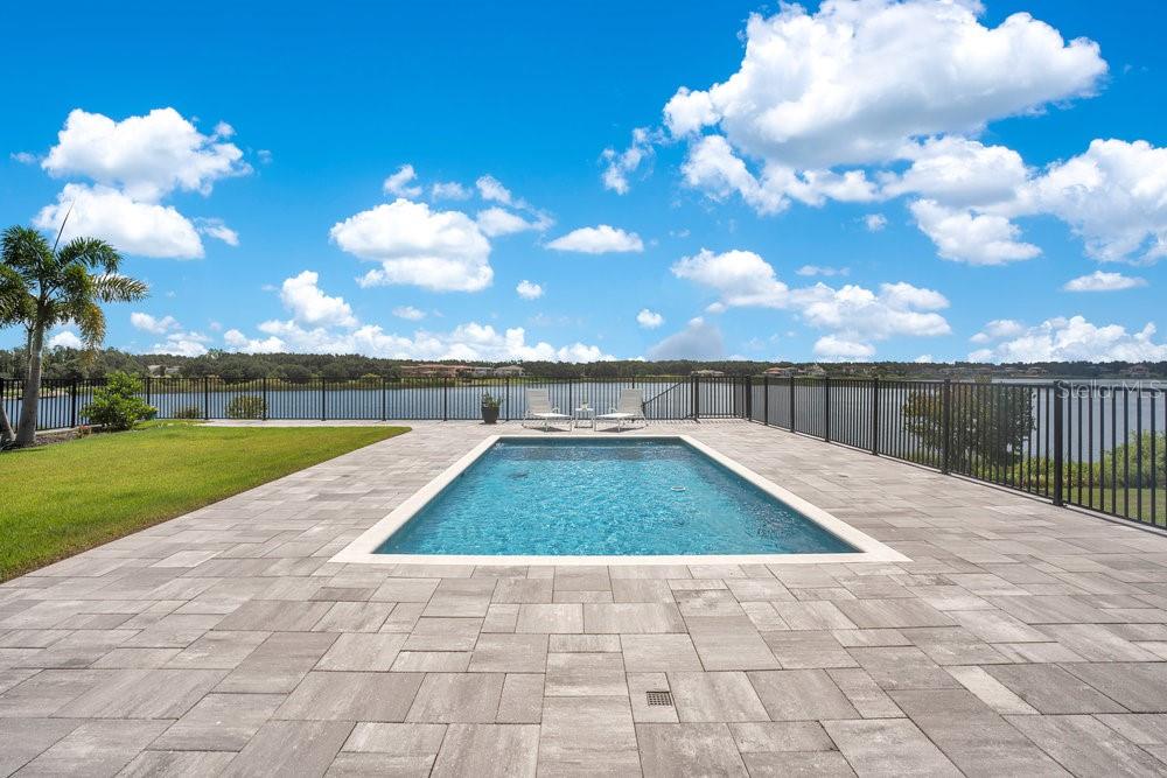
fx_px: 519
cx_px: 584
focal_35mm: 16
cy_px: 389
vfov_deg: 73.8
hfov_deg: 96.7
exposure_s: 1/500
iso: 100
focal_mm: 16
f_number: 10
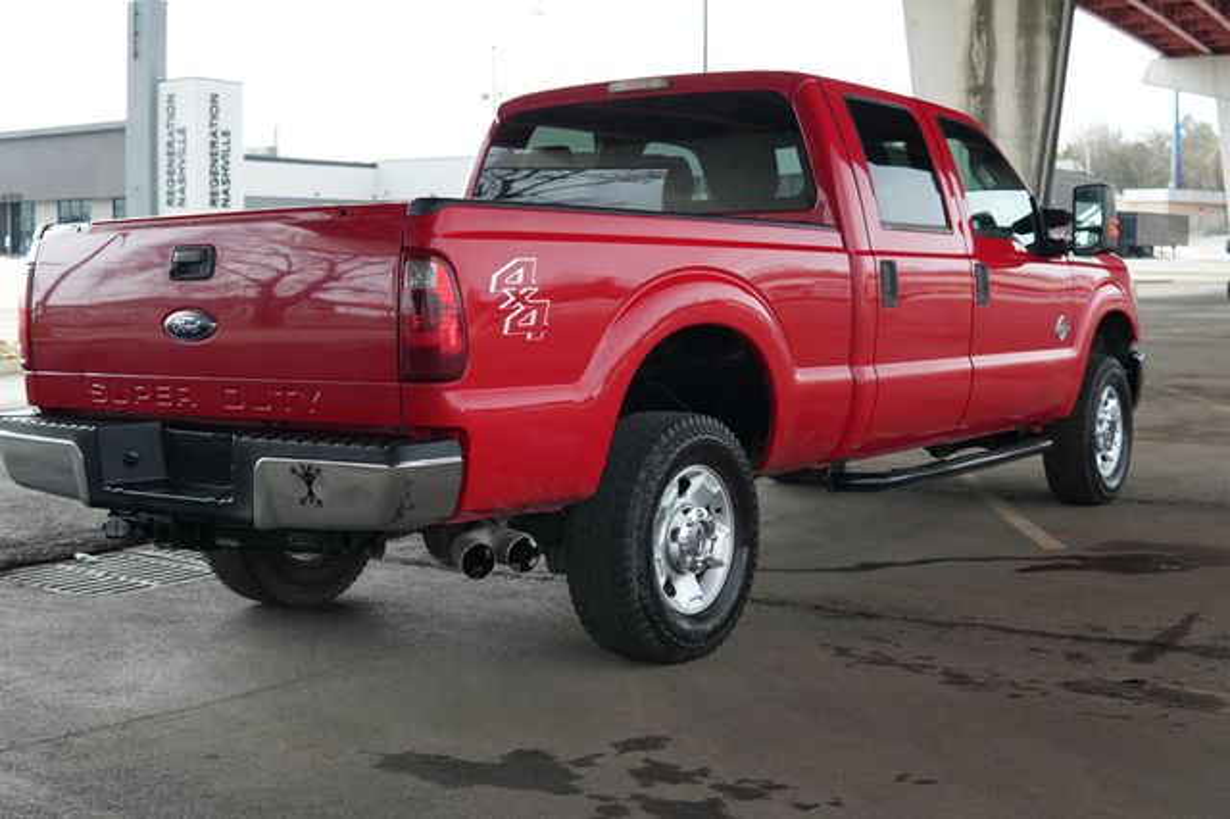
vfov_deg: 29.8
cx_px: 615
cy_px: 410
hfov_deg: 43.6
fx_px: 1537
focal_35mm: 45
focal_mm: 30
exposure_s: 1/60
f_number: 4
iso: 500
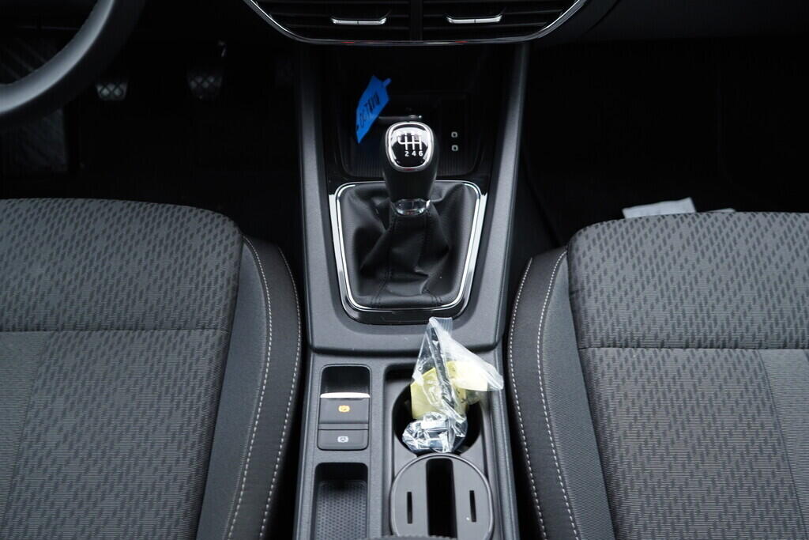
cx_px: 404
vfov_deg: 36.9
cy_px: 270
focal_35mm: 36
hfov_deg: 53.1
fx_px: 809
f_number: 2.8
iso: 400
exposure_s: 1/40
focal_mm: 24
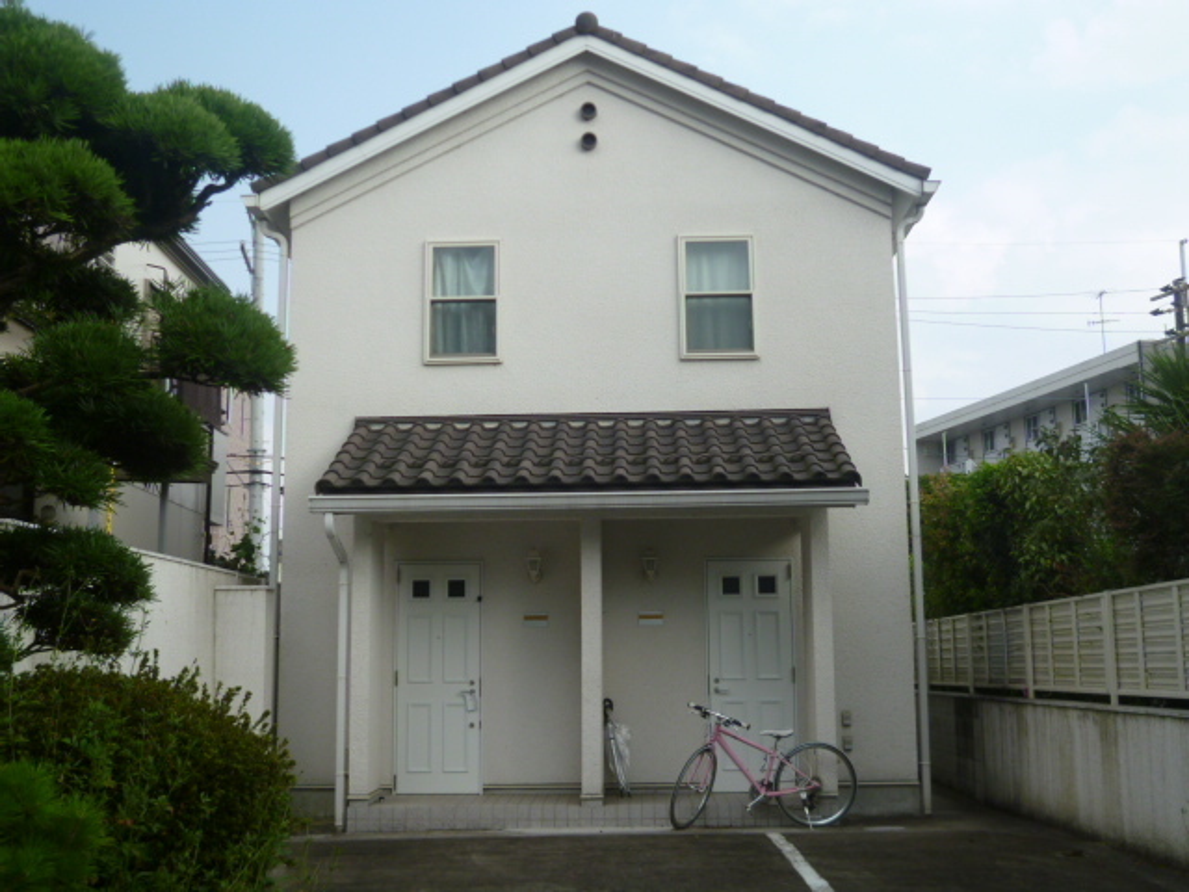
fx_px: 1305
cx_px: 594
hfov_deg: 49.0
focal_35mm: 38
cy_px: 446
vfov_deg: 37.7
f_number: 3
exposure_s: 1/500
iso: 100
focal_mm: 6.8
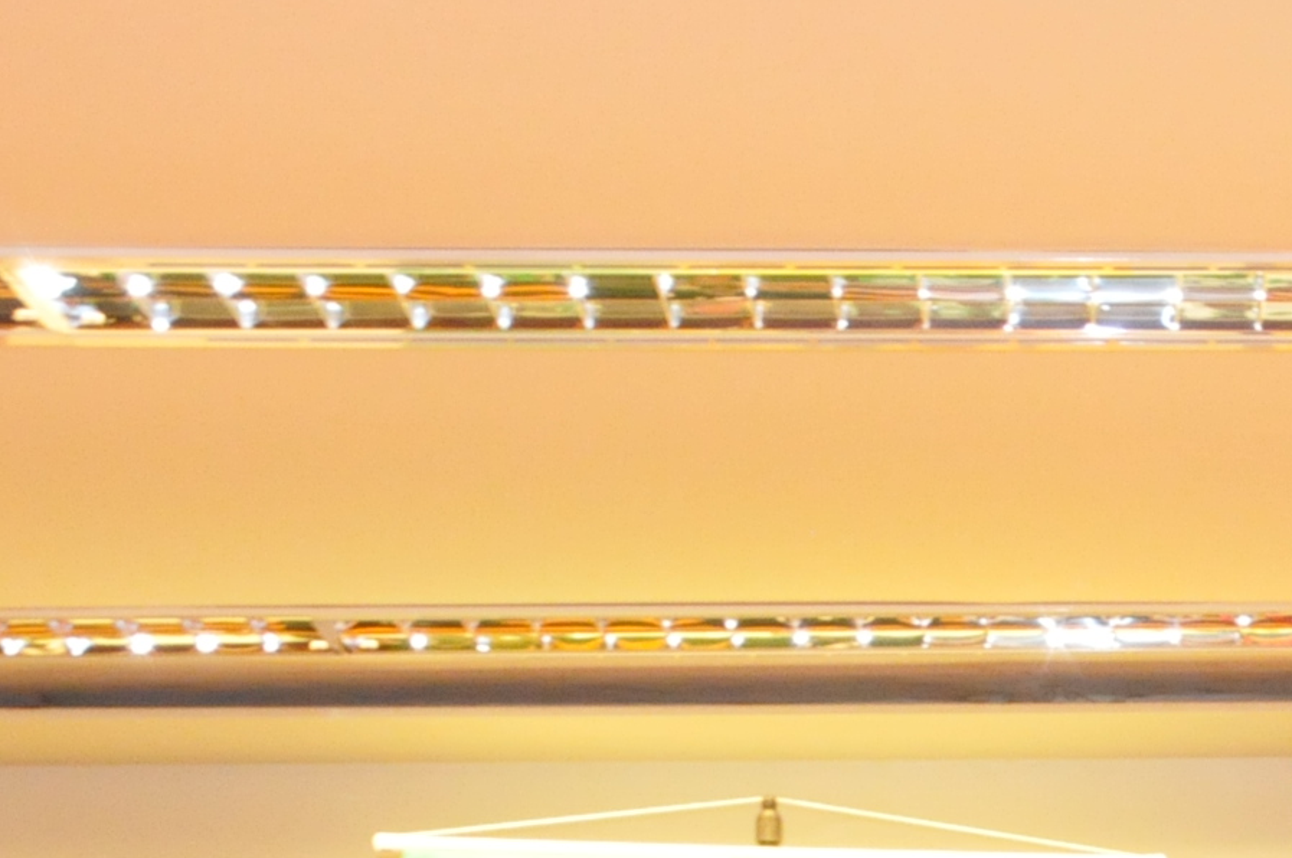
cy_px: 1235
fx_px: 4625
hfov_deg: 15.3
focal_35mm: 129
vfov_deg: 10.3
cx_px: 1590
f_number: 7.1
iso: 3200
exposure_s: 1/80
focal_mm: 24
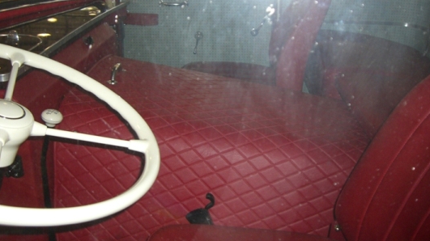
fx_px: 479
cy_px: 102
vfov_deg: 28.3
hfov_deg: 48.4
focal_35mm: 42
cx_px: 216
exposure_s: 1/60
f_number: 2.7
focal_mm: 6.2
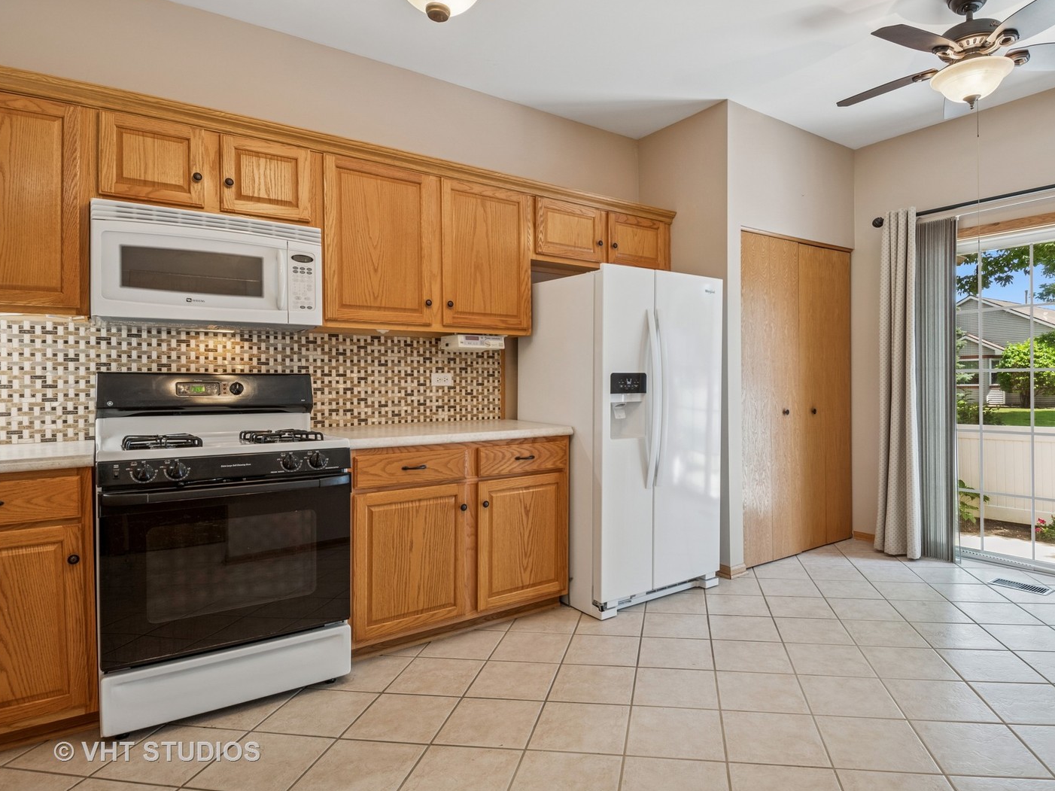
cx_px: 598
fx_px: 609
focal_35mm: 20
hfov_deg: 81.3
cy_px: 387
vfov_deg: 65.9
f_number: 8
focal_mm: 12
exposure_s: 1/10
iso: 250
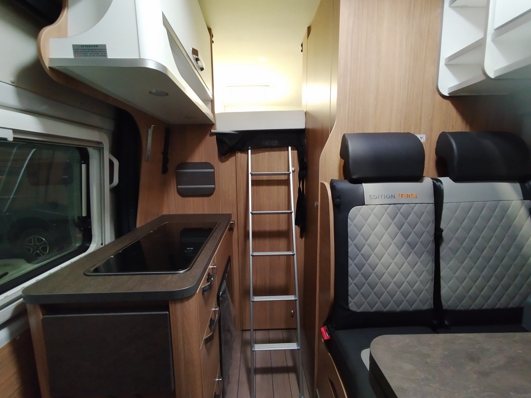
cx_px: 266
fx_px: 245
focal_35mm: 16
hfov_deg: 94.5
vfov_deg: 78.1
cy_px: 199
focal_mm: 1.65
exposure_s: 1/25
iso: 250
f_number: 2.2
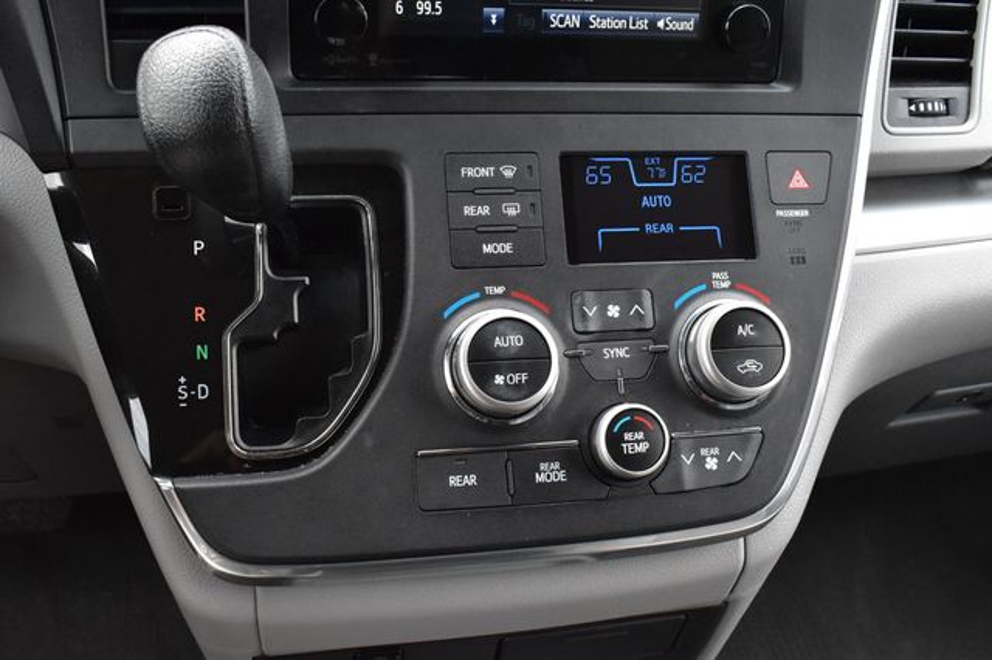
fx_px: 991
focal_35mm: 36
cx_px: 496
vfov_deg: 36.8
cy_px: 330
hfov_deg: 53.2
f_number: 9
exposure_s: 1/160
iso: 2500
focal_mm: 24
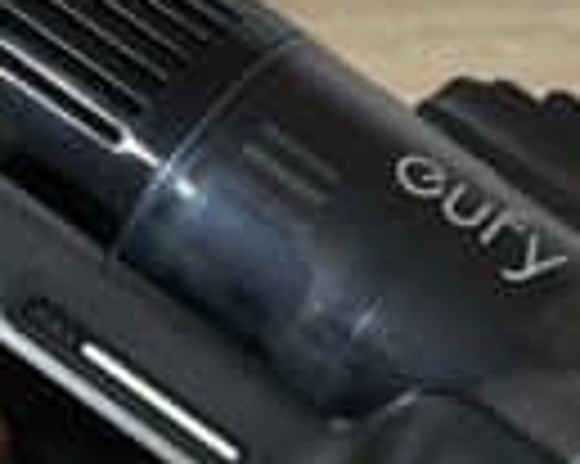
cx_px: 292
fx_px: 1321
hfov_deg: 24.8
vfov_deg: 19.2
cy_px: 489
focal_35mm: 77
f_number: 1.6
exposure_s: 1/33
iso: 500
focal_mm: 4.2
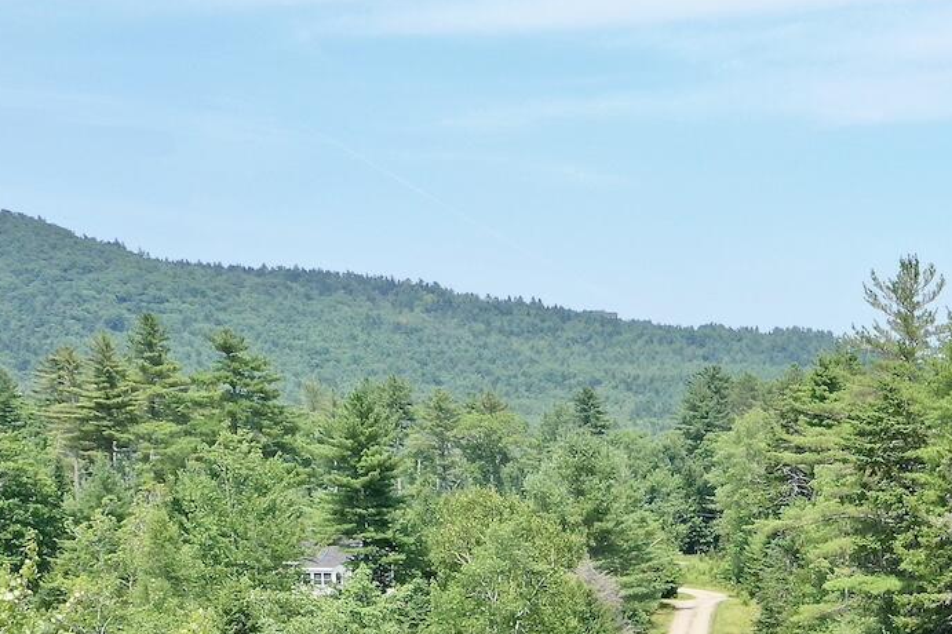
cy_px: 847
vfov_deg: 15.6
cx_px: 1004
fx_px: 2194
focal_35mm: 83
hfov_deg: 23.2
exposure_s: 1/320
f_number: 5.6
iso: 100
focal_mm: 10.26
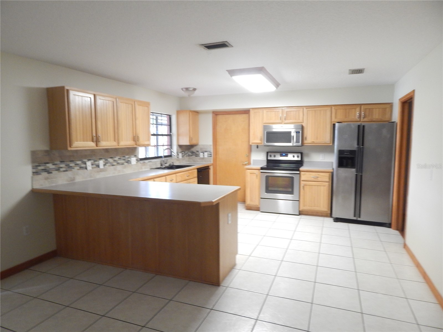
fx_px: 294
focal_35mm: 23
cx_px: 222
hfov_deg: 73.9
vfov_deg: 58.9
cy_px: 166
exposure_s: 1/13
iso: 400
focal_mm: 4
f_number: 3
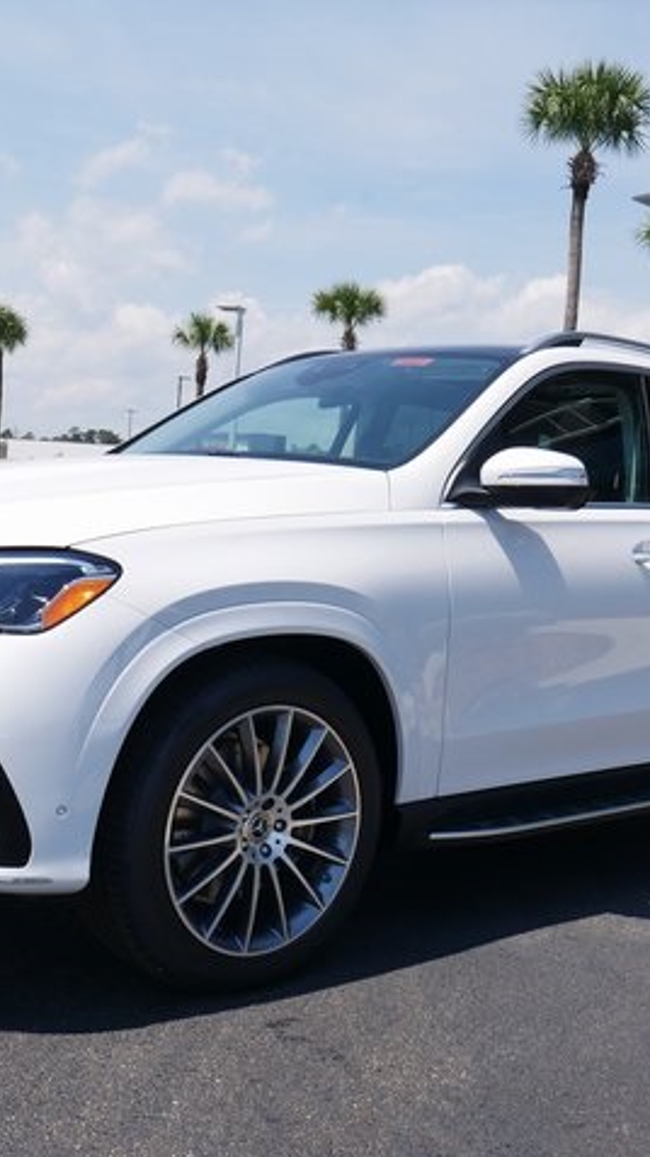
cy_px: 581
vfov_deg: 49.4
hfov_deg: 29.0
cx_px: 344
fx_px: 1257
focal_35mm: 41
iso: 200
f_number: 8
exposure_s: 1/500
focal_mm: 14
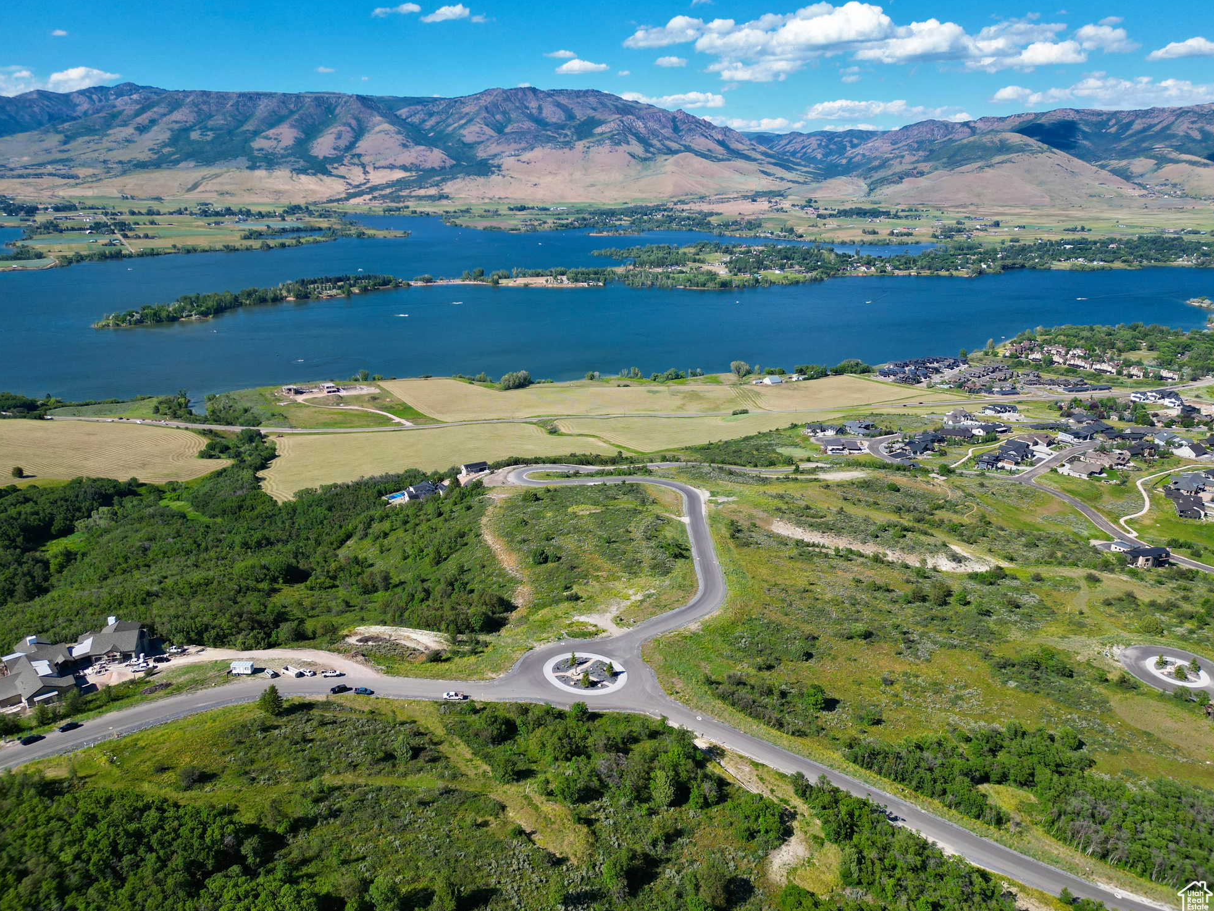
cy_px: 450
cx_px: 590
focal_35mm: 25
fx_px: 877
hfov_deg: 69.4
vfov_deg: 54.9
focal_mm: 6.72
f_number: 1.7
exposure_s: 1/2500
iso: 110
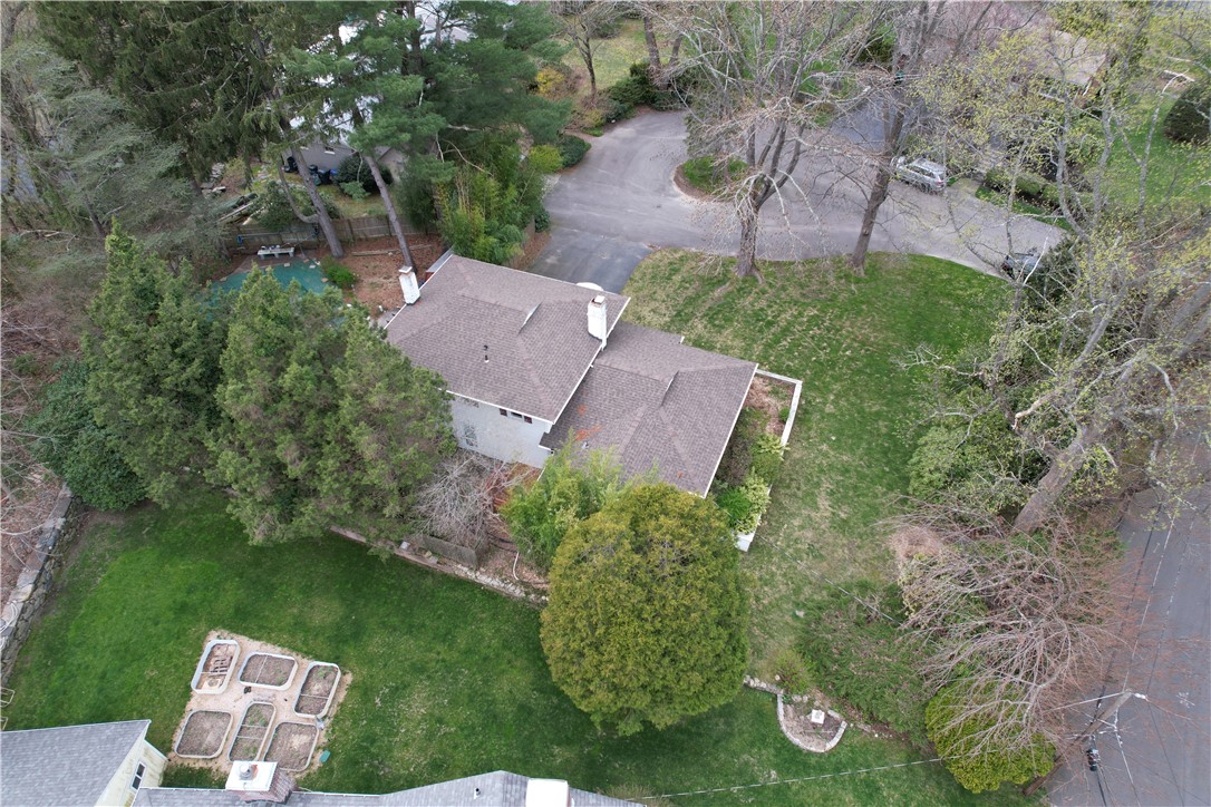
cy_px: 404
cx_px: 606
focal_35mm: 22
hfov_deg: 78.6
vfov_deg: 57.2
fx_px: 740
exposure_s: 1/100
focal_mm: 8.38
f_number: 2.8
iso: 100
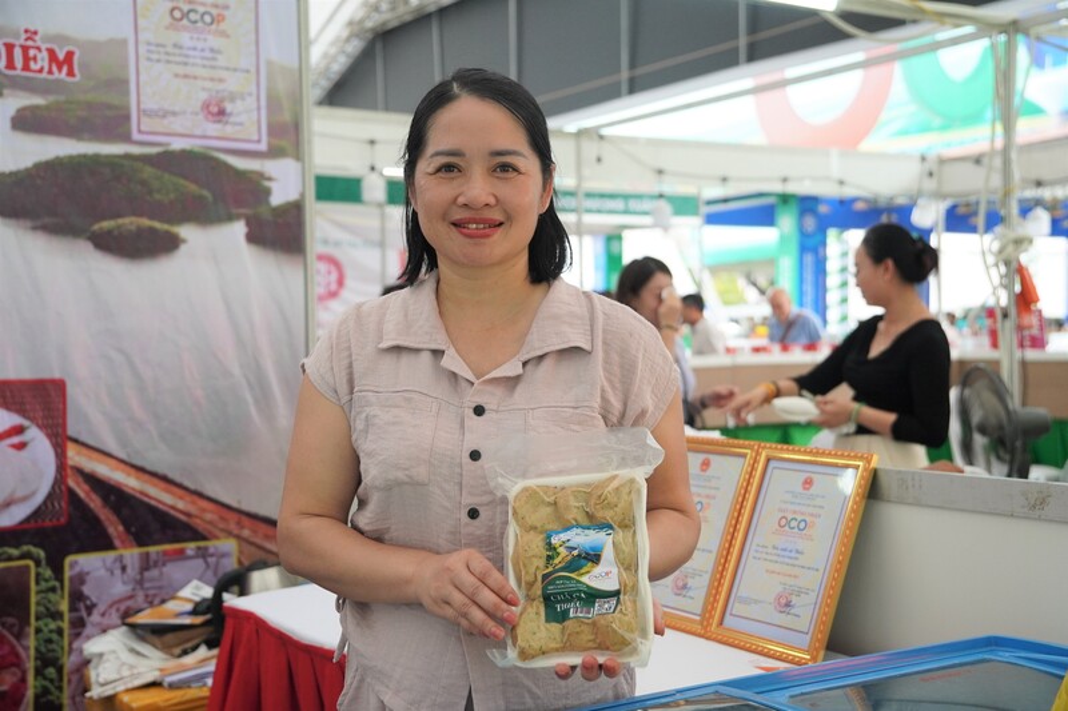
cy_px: 356
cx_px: 534
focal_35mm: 45
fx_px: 1335
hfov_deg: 43.6
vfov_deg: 29.9
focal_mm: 30
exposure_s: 1/1250
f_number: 2.8
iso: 1000
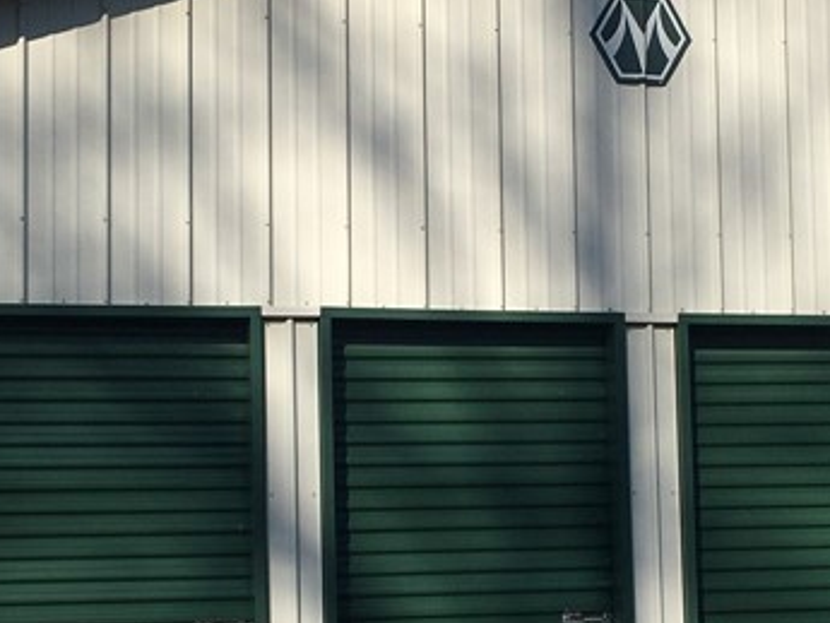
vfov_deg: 17.1
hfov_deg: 22.7
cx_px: 462
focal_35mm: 86
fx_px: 2063
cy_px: 404
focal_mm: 4.15
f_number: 2.2
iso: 25
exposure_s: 1/2564
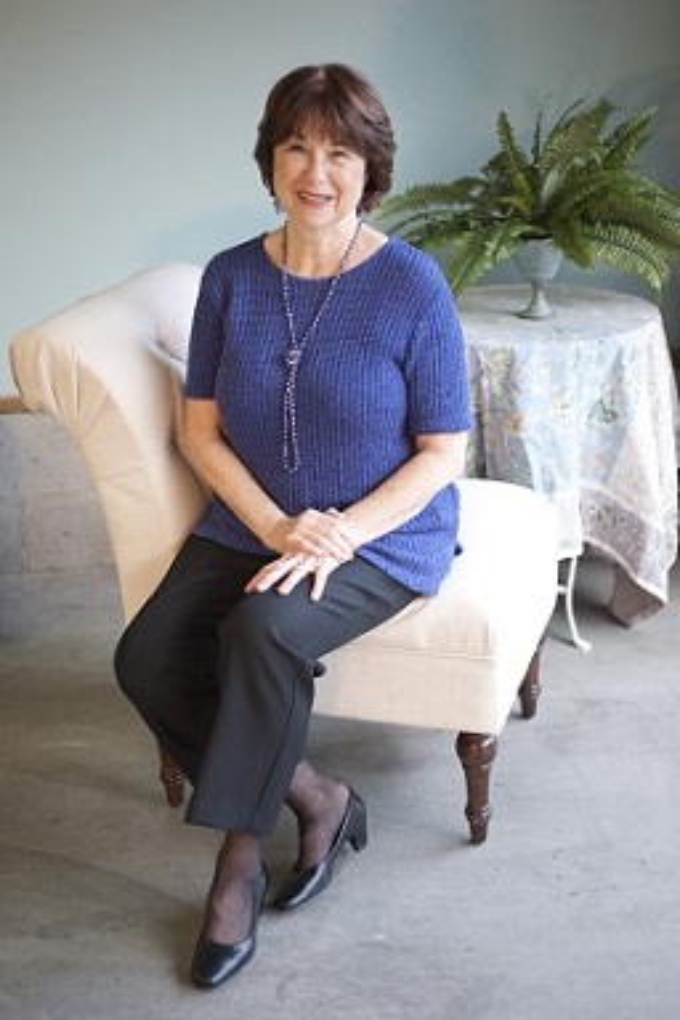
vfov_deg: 34.5
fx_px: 1643
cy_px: 510
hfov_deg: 23.4
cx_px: 340
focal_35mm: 58
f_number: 2.8
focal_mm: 58
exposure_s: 1/160
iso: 1000
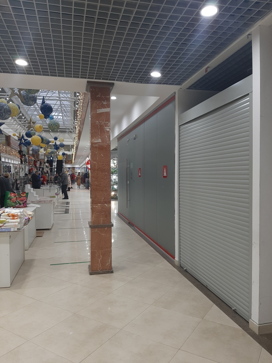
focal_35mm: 26
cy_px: 182
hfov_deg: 53.1
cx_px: 136
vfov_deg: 67.3
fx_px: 272
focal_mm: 3.93
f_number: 1.7
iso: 80
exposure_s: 1/50
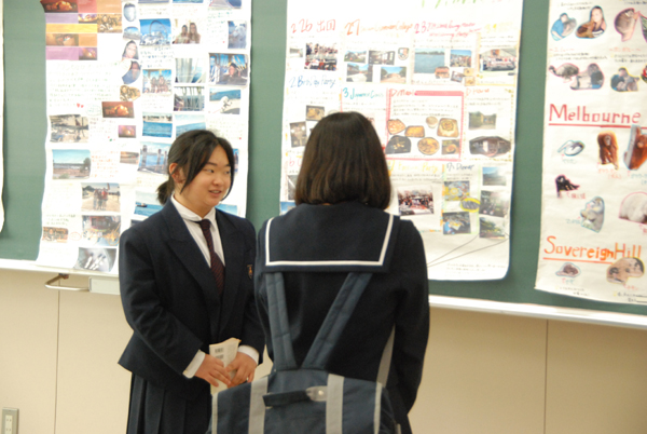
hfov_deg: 23.3
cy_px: 217
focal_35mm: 87
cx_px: 324
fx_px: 1566
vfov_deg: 15.8
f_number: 5
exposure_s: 1/200
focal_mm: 58
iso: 1600
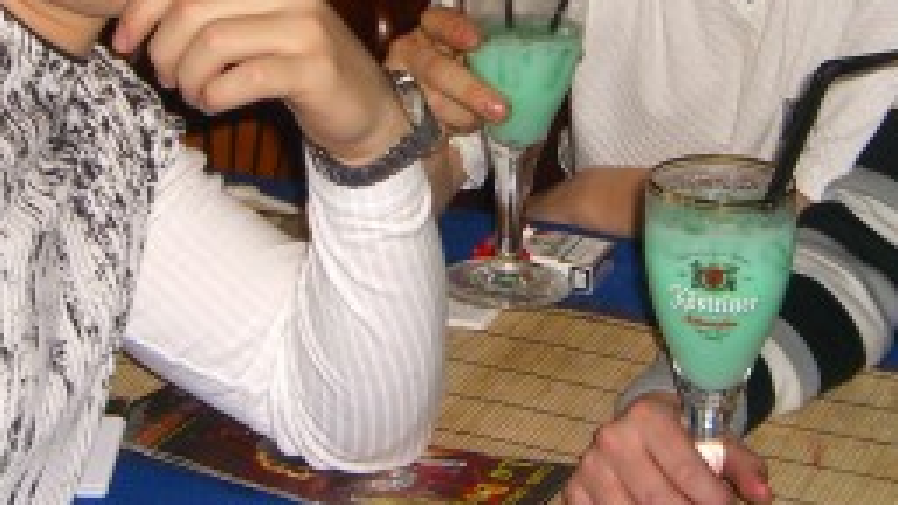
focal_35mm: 97
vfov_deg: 12.4
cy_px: 60
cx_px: 484
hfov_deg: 22.0
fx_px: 2310
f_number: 2.8
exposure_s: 1/60
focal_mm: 7.9
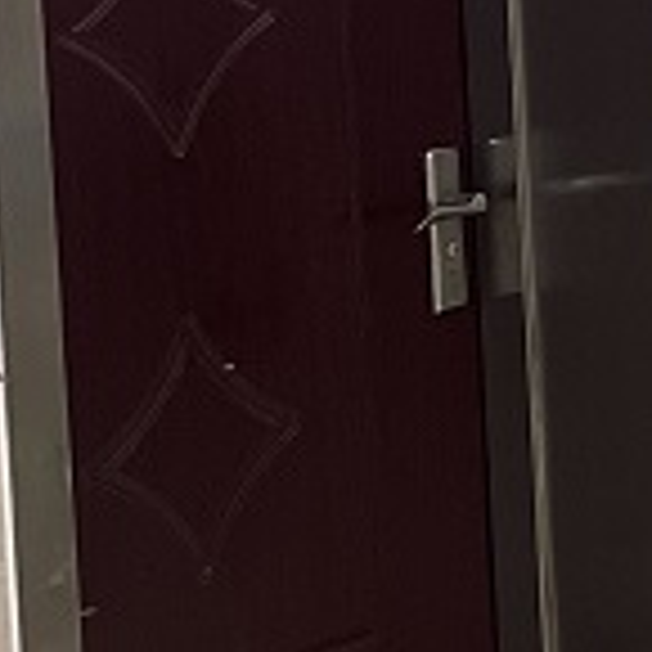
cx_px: 1709
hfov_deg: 9.0
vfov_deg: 10.2
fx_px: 3601
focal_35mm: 169
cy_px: -144
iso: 250
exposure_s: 1/50
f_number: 1.6
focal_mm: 5.1
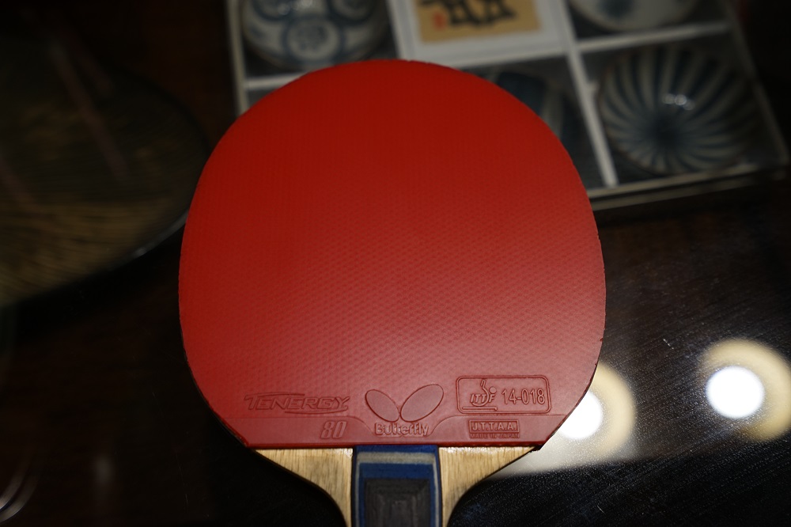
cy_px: 264
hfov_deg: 54.5
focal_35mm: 35
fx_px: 769
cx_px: 396
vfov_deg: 37.8
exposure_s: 1/20
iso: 400
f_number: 4
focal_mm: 35
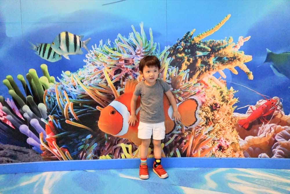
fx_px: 193
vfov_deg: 53.2
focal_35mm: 24
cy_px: 97
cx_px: 145
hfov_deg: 73.7
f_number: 3.5
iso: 3200
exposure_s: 1/50
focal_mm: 16
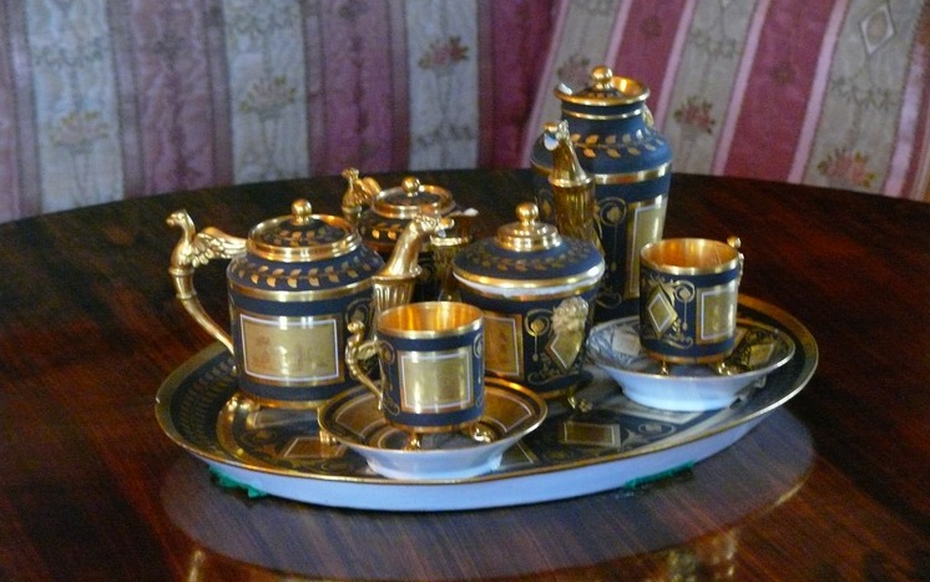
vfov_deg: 8.9
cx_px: 466
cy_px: 280
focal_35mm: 148
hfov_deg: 14.1
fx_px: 3753
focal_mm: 29.3
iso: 800
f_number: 3.6
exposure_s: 1/8
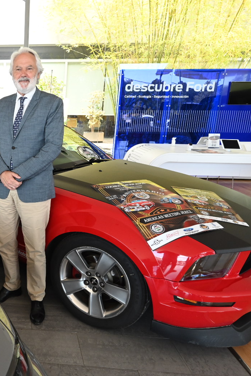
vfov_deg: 60.3
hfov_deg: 37.0
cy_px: 188
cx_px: -11
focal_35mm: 31
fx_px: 324
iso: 2000
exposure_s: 1/125
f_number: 9
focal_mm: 20
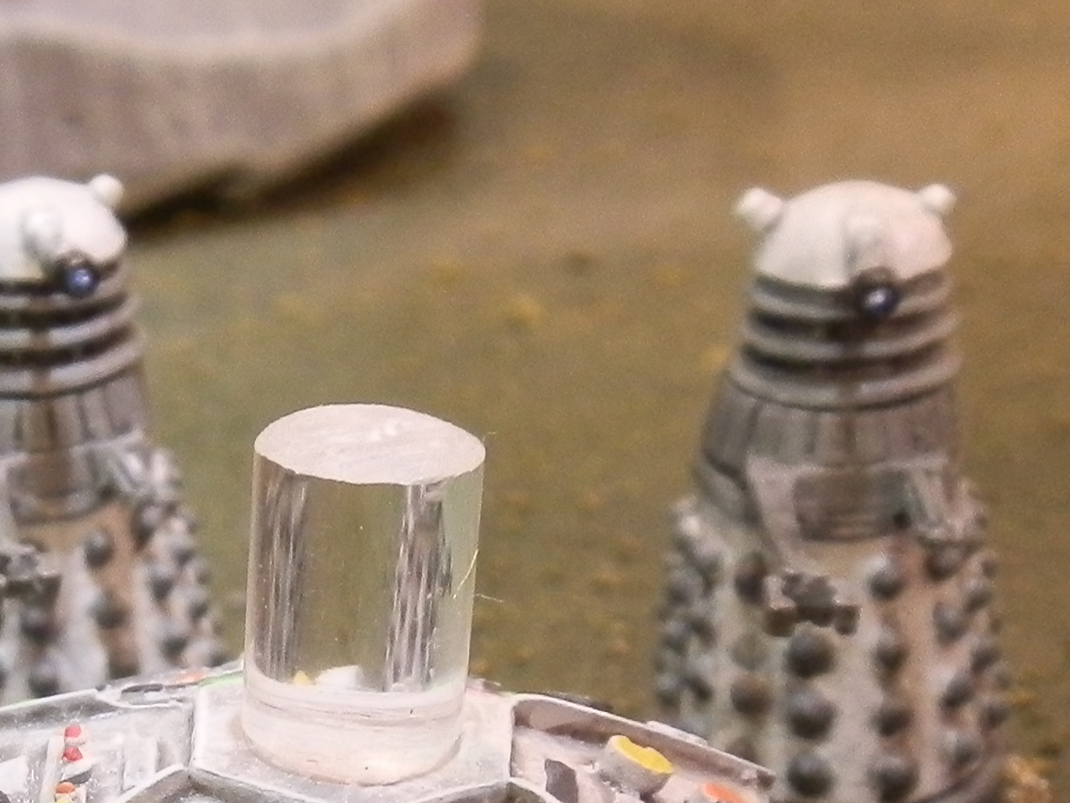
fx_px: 3060
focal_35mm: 99
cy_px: 830
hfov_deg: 19.0
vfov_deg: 14.7
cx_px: -101
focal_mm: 5
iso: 200
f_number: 3.1
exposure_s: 1/13
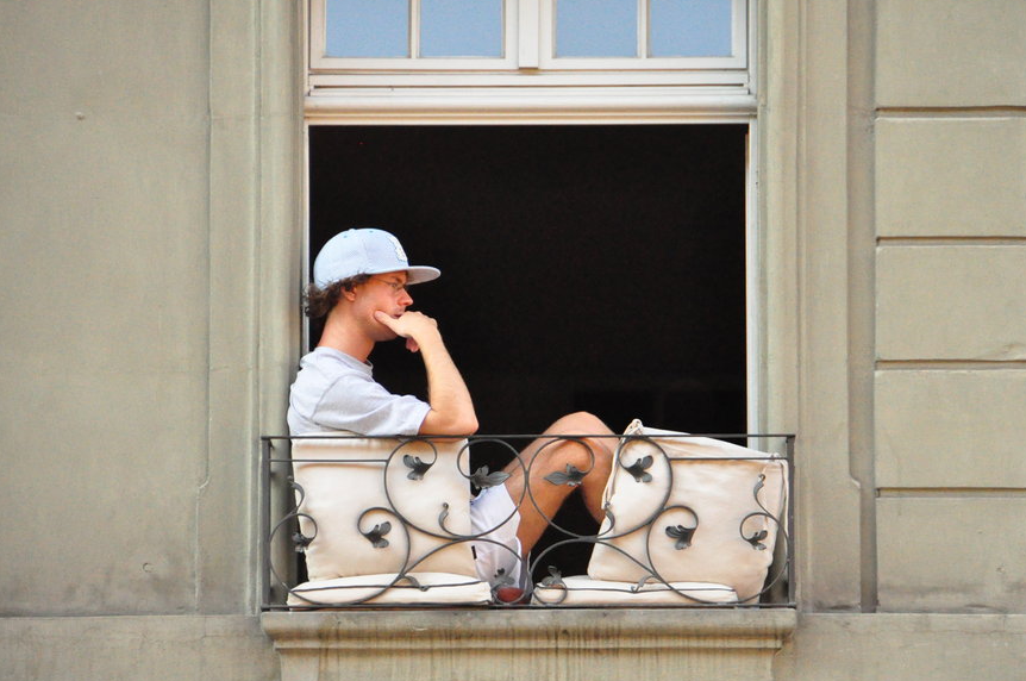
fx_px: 9562
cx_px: 570
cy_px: 373
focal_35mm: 336
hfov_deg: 6.1
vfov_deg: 4.1
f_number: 5.6
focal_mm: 200
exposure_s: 1/800
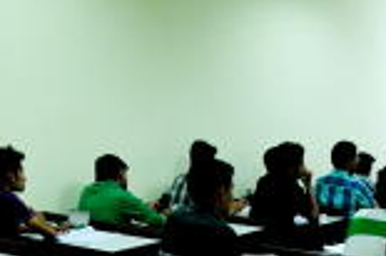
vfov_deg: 17.6
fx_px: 750
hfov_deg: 28.7
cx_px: 247
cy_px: 375
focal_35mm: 70
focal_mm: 12
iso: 400
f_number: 4
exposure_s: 1/60
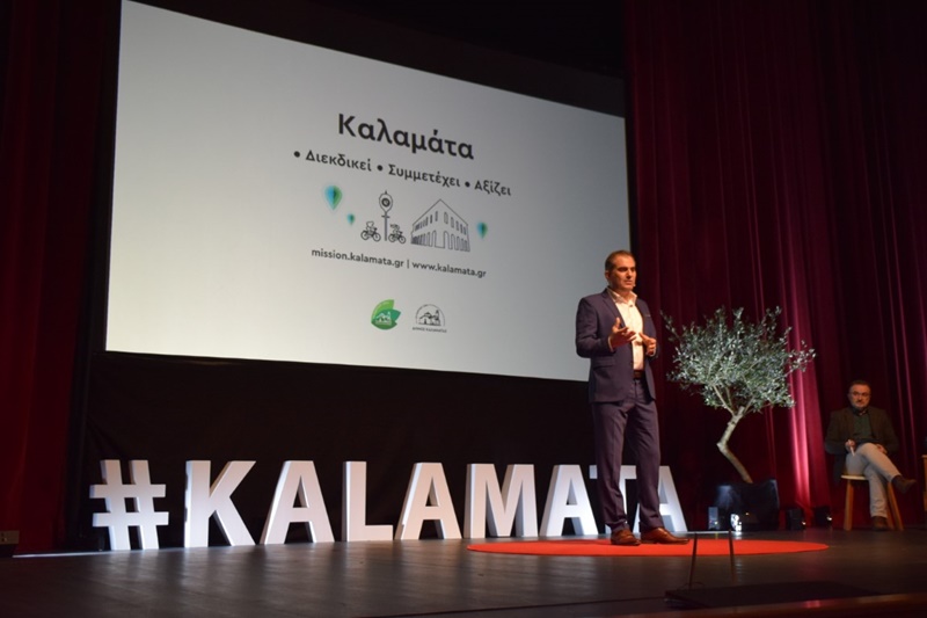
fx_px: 1004
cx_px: 464
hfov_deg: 49.6
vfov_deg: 34.2
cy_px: 309
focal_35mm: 39
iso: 1400
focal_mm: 26
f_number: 3.8
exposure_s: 1/60
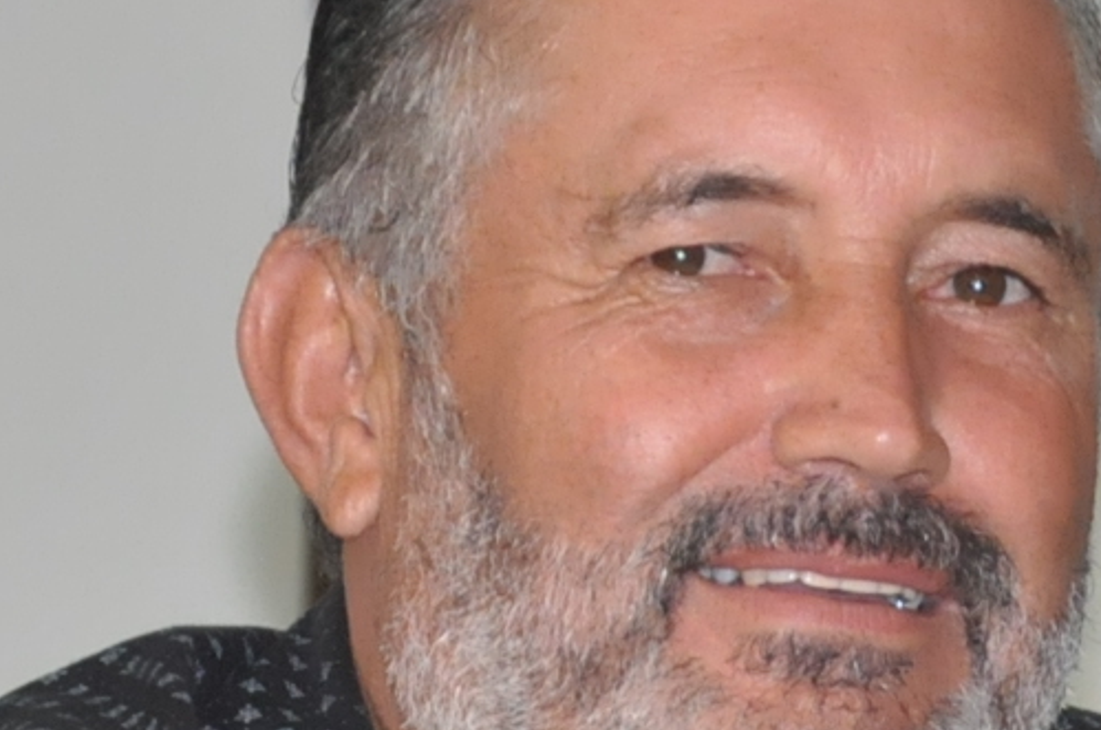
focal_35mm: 516
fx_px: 15755
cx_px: 1037
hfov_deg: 4.0
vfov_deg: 2.7
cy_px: 1017
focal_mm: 80
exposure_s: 1/60
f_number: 5.3
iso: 2000
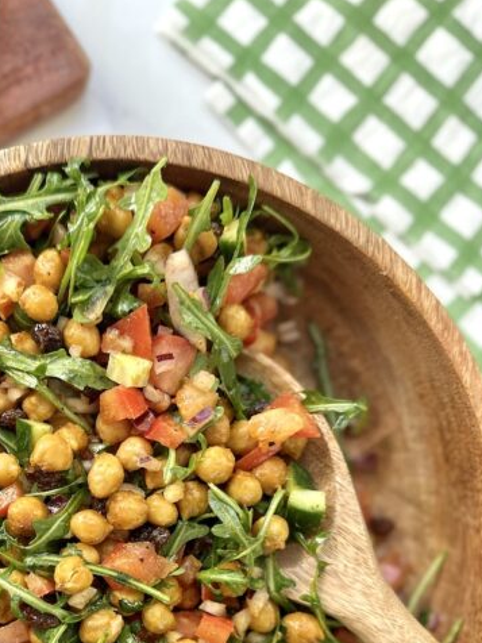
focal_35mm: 41
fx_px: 761
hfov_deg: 33.9
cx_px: 82
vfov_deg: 43.5
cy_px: 522
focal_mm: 6.86
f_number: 1.78
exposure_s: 1/120
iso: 250
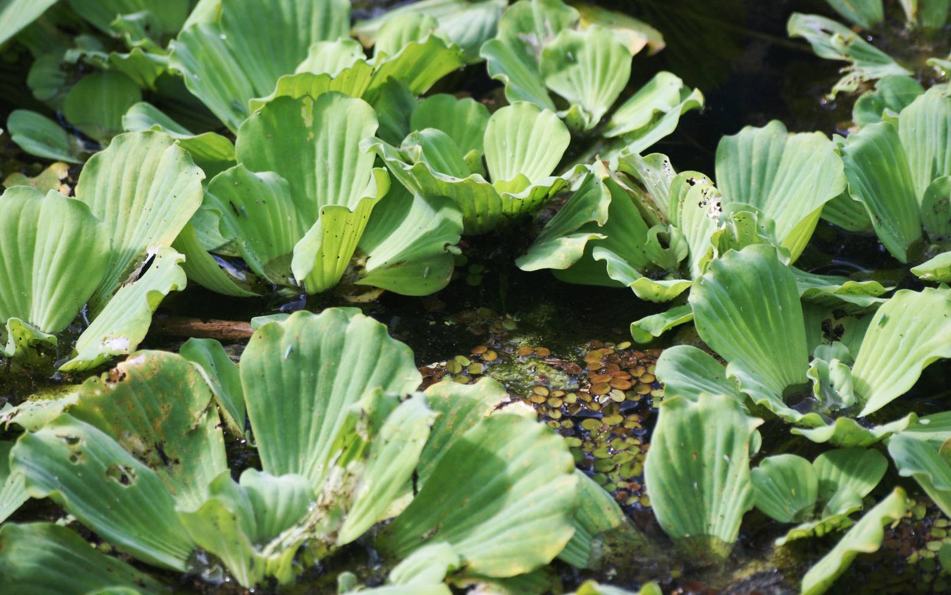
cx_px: 475
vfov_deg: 4.4
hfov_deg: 7.0
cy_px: 287
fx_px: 7764
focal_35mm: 300
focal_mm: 195
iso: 400
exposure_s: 1/500
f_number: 5
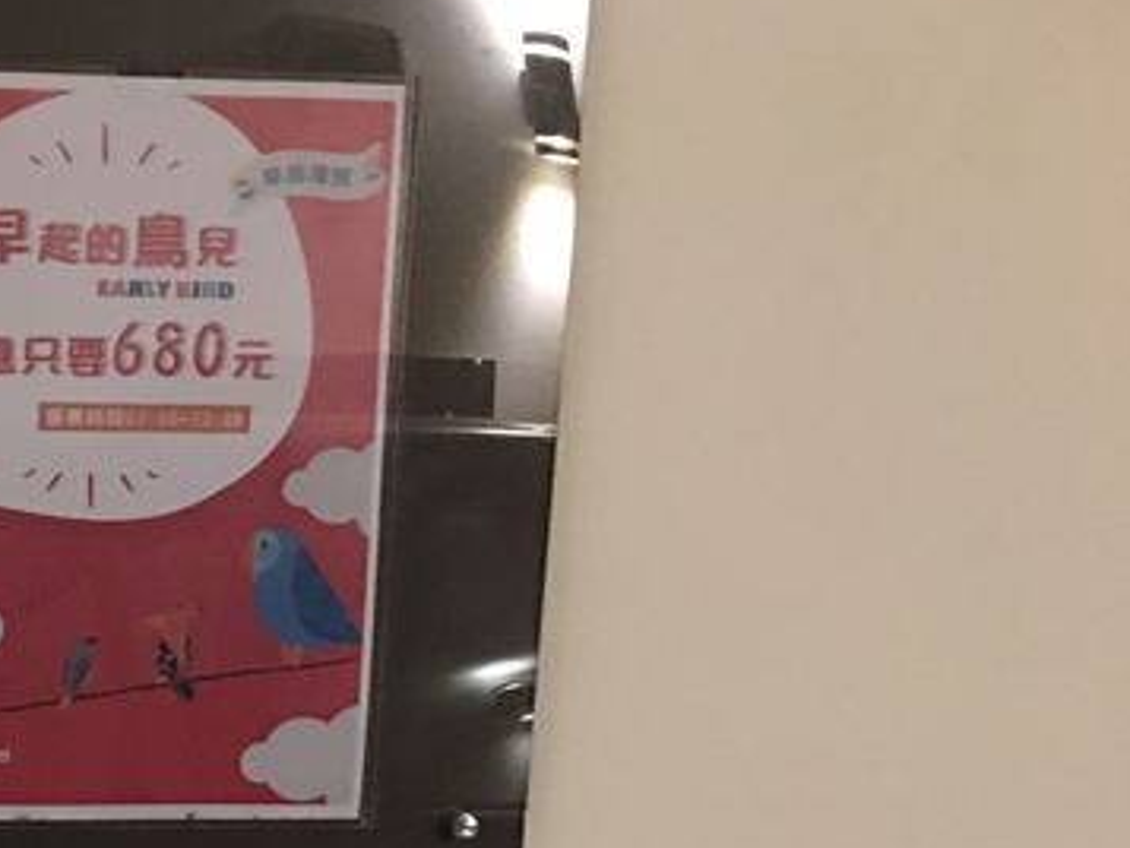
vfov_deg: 21.6
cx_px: -127
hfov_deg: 27.2
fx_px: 2123
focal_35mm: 65
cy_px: 899
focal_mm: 4.15
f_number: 2.2
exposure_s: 1/4
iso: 160
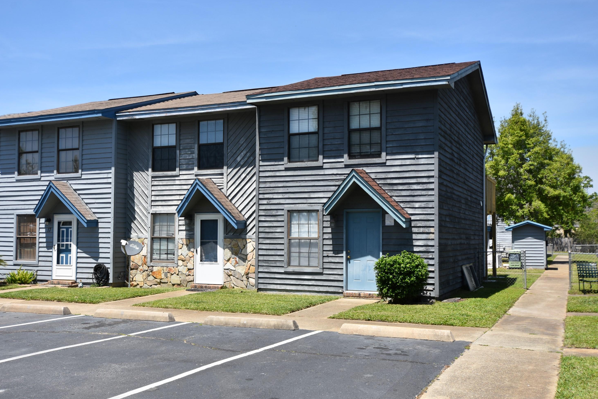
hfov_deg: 51.9
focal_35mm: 37
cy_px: 200
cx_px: 300
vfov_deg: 35.9
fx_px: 615
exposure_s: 1/500
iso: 220
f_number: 8
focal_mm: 24
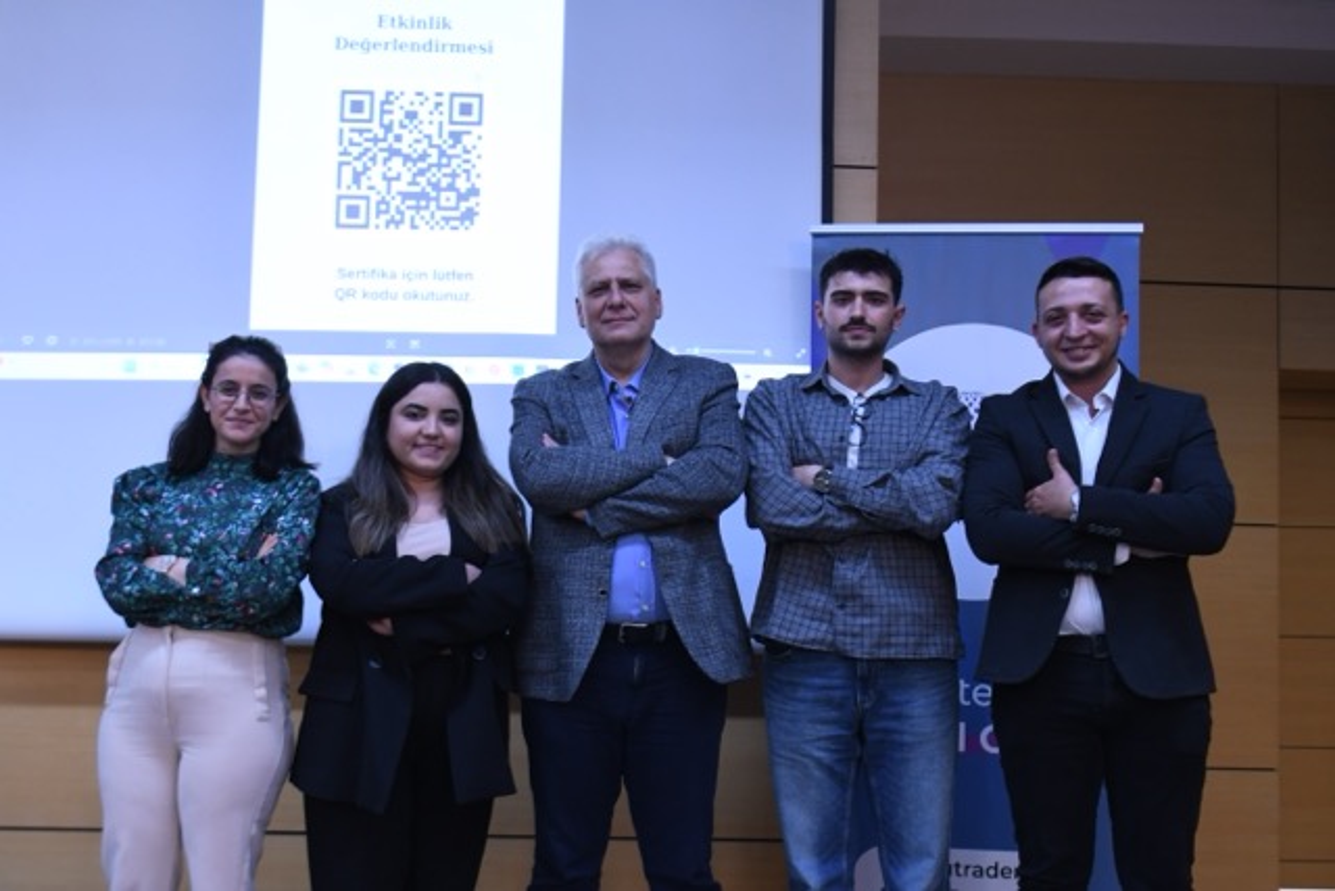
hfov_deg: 53.1
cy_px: 446
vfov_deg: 36.9
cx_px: 668
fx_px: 1335
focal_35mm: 36
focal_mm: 24
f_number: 3.2
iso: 1250
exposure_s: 1/50
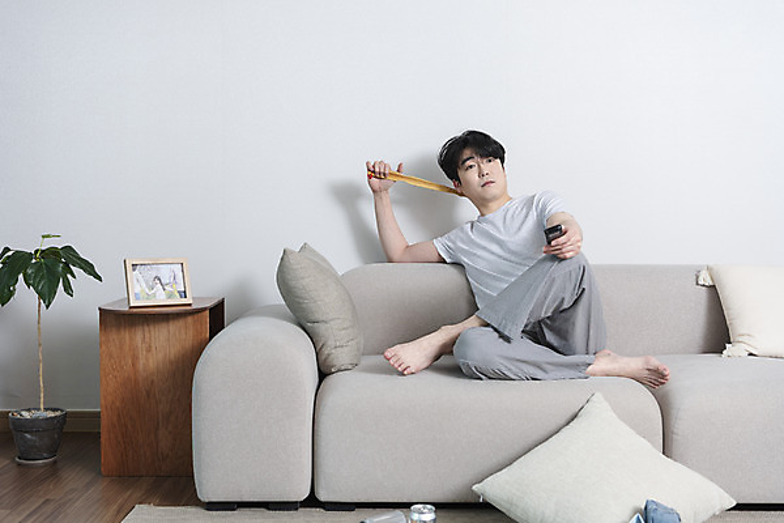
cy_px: 262
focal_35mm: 45
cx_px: 392
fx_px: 980
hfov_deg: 43.6
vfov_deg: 29.9
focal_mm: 45
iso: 200
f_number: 4
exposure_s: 1/125
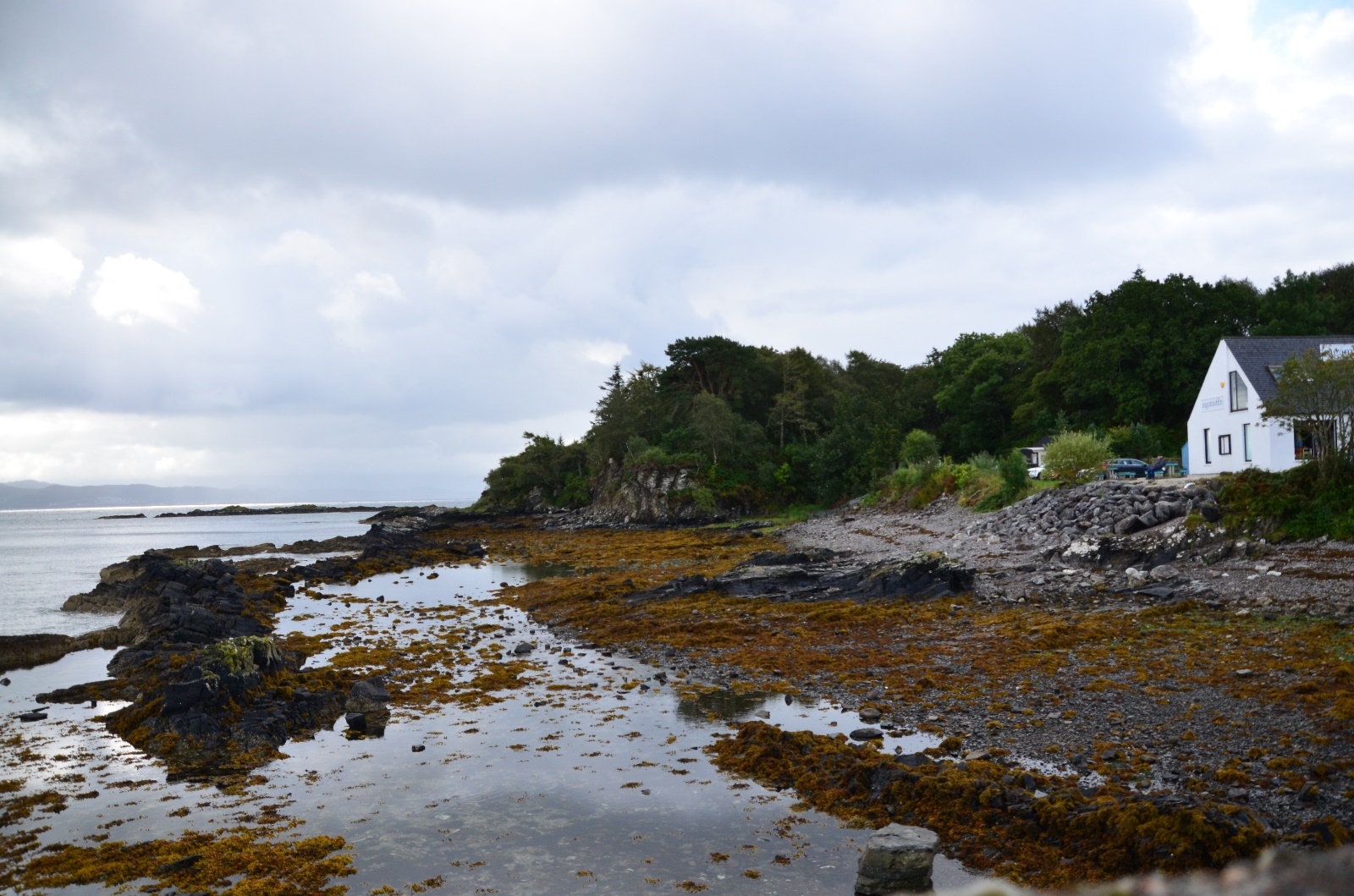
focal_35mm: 30
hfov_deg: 62.0
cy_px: 448
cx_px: 677
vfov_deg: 43.4
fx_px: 1126
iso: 400
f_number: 4.5
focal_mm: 20
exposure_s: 1/1250
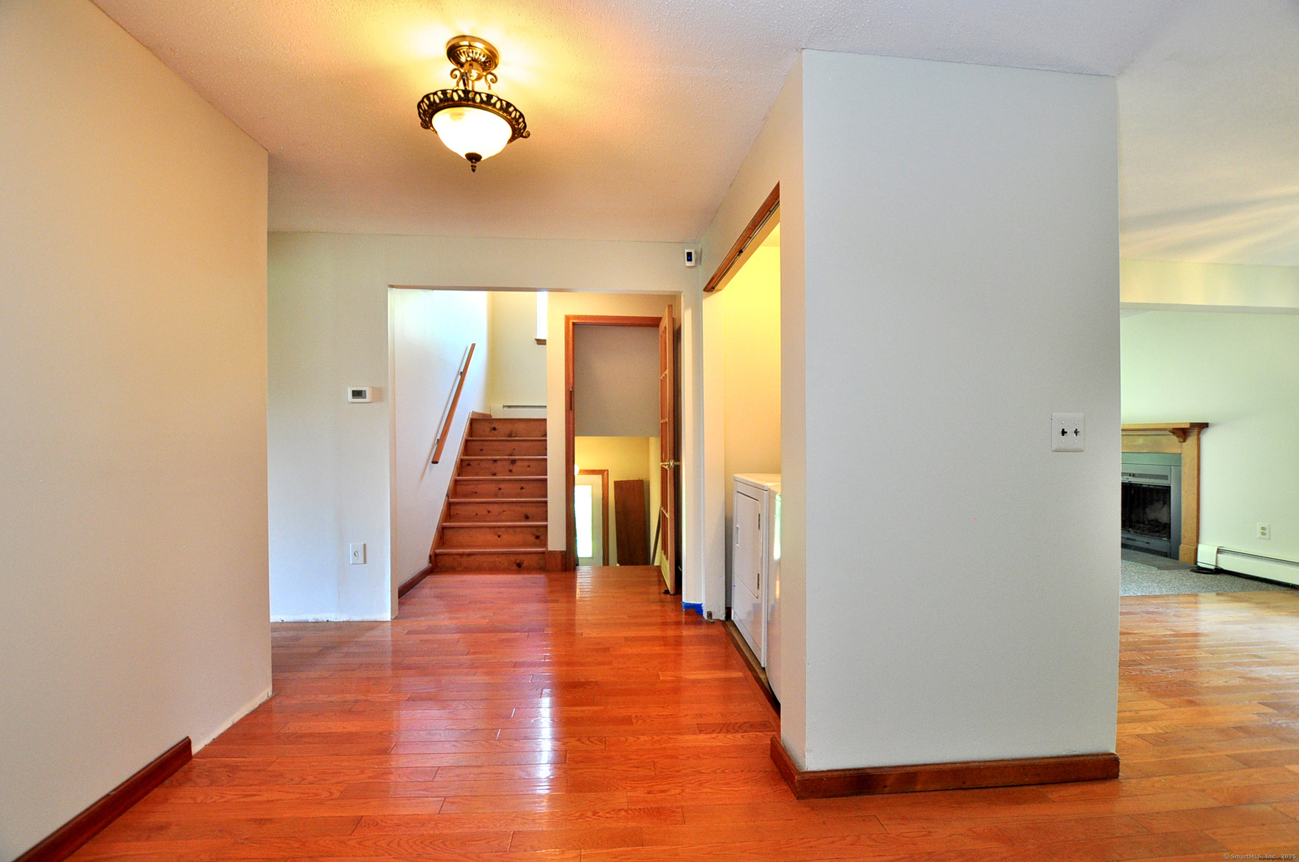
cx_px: 650
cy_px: 431
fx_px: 541
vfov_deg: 77.2
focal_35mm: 15
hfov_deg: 100.5
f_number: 5
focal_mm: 10
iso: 500
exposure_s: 1/25
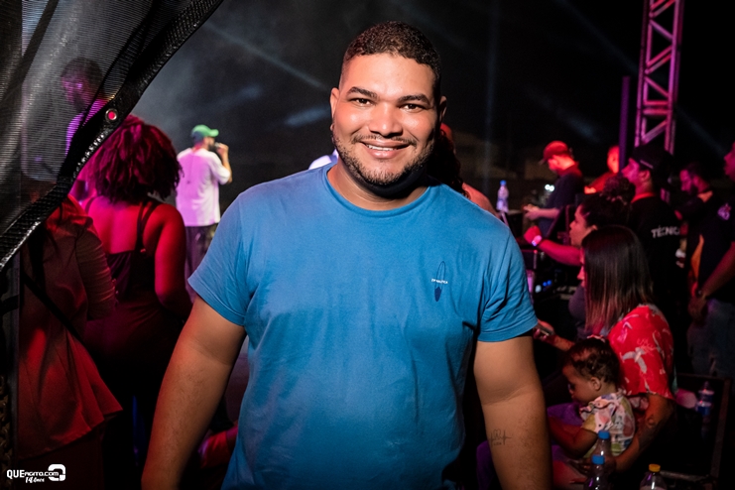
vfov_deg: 36.9
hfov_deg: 53.1
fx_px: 735
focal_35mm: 36
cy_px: 245
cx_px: 368
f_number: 2.8
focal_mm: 24
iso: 2500
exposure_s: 1/640
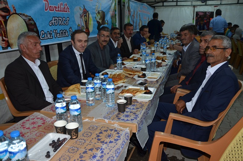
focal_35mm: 32
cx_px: 122
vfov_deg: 41.5
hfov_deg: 59.6
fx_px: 212
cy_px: 80
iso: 320
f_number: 3.8
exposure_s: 1/60
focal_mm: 21
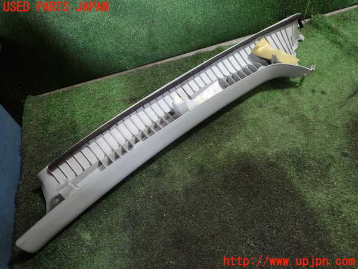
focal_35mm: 25
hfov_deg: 69.4
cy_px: 134
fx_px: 259
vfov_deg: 54.9
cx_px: 179
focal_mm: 4.5
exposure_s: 1/30
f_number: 2
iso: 200
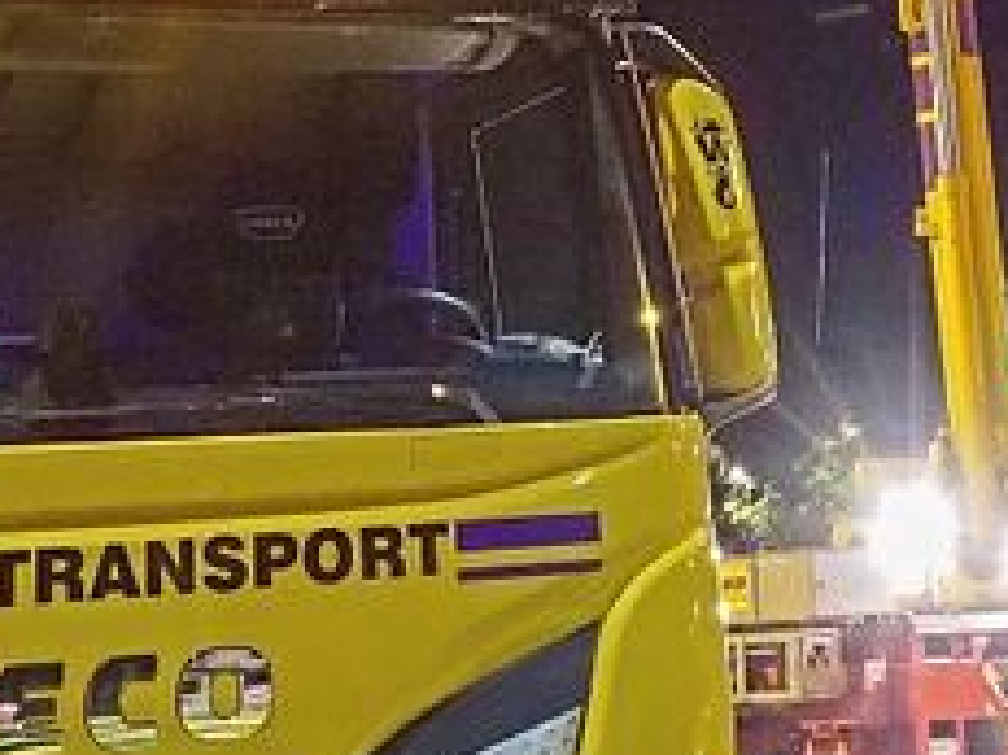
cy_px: -454
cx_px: 711
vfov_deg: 15.9
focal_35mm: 83
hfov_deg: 23.4
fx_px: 2416
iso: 3200
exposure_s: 1/8
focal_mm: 12
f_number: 4
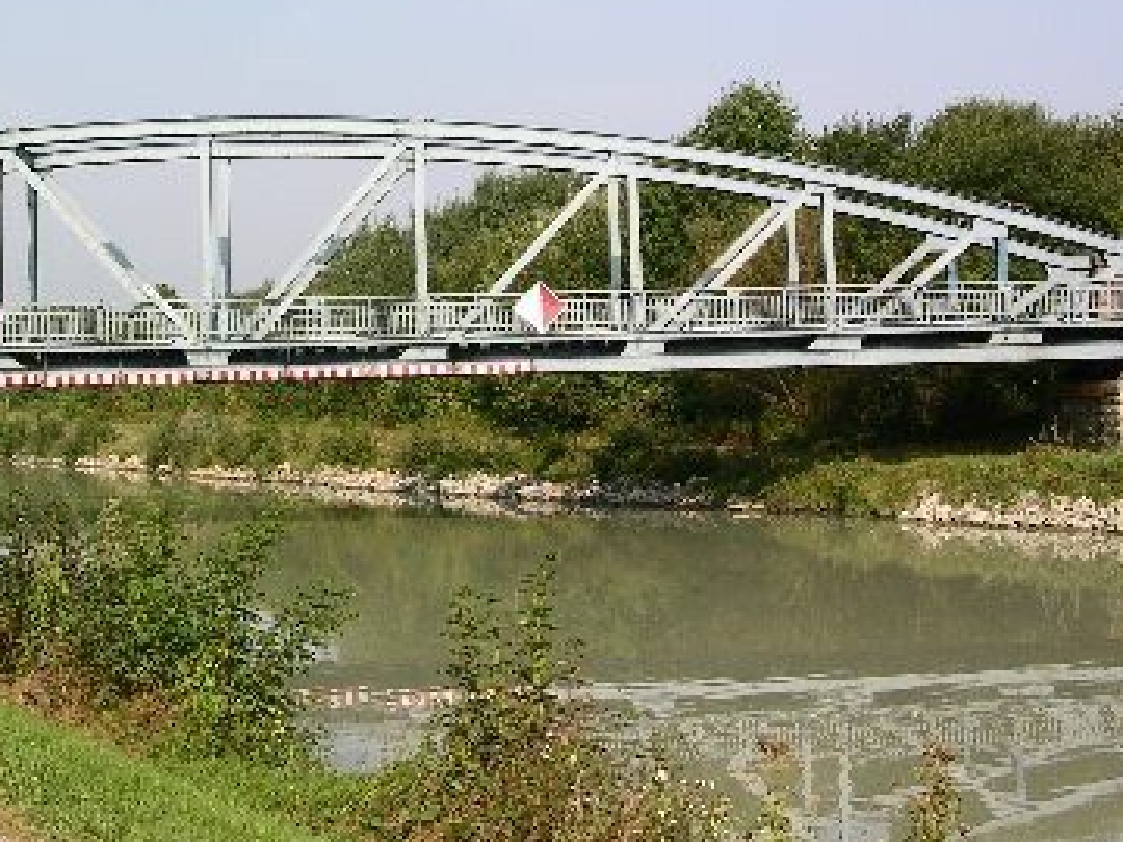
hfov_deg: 33.5
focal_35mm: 57
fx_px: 1849
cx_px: 376
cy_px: 246
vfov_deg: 25.5
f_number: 8
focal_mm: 8.9
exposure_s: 1/113
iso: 50
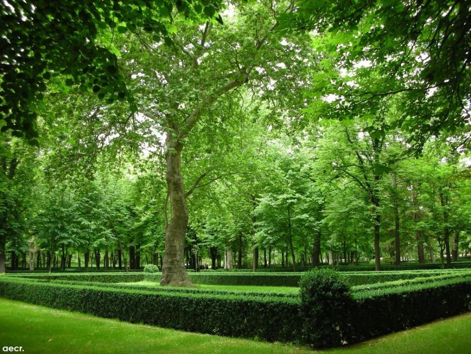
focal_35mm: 35
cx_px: 236
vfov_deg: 40.7
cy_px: 177
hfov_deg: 52.6
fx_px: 476
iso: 50
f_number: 3
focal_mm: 5.8
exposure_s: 1/61.6
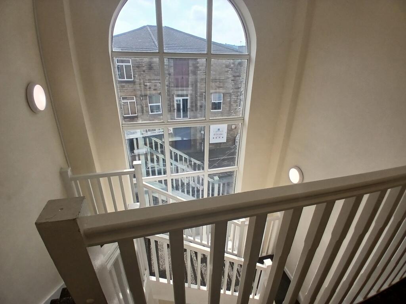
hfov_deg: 91.0
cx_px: 203
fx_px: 199
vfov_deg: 74.7
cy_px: 152
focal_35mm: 17
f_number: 2.2
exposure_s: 1/577
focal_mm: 1.4
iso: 50
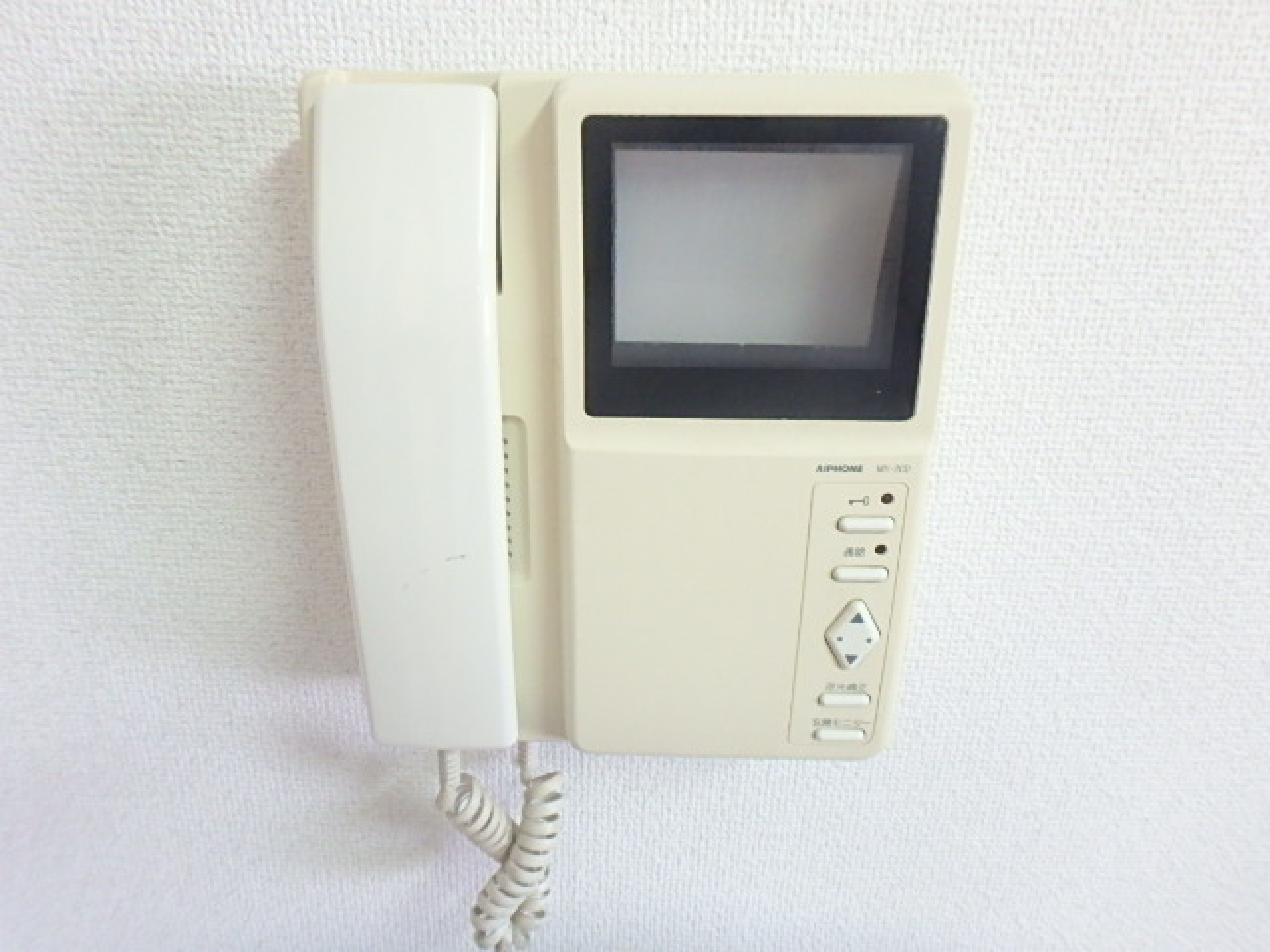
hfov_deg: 79.0
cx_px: 635
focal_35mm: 21
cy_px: 476
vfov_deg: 63.4
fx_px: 770
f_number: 3.5
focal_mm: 3.7
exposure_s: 1/30
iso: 800
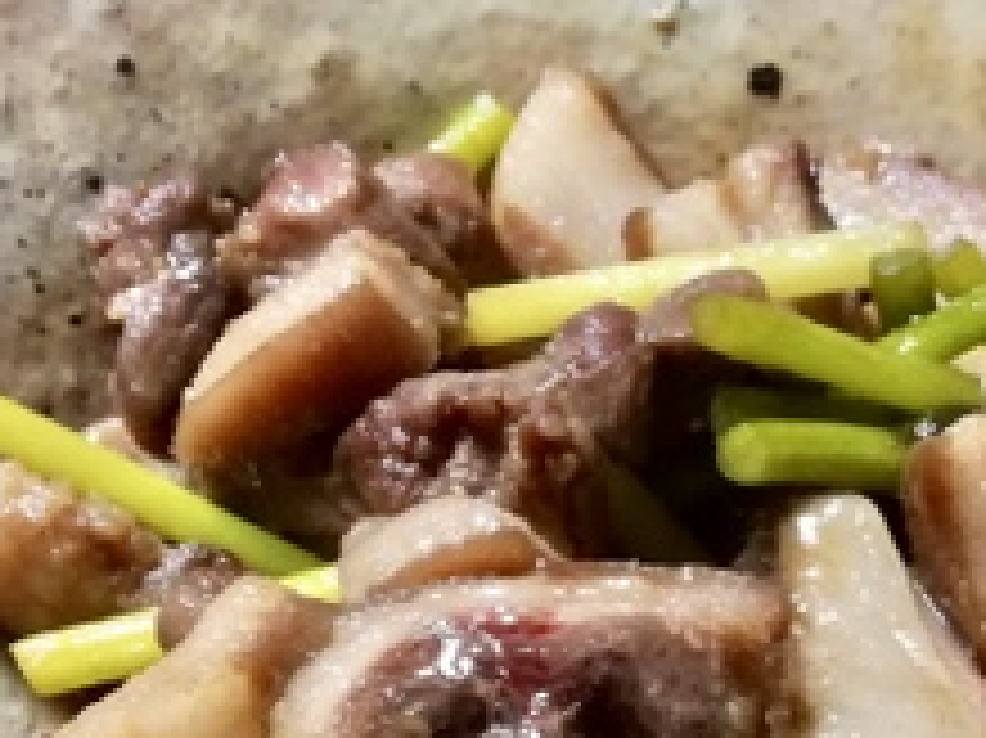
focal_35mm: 79
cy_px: 760
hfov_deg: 24.7
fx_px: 2249
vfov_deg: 18.1
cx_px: 558
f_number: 2
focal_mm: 3.79
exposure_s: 1/30
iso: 320
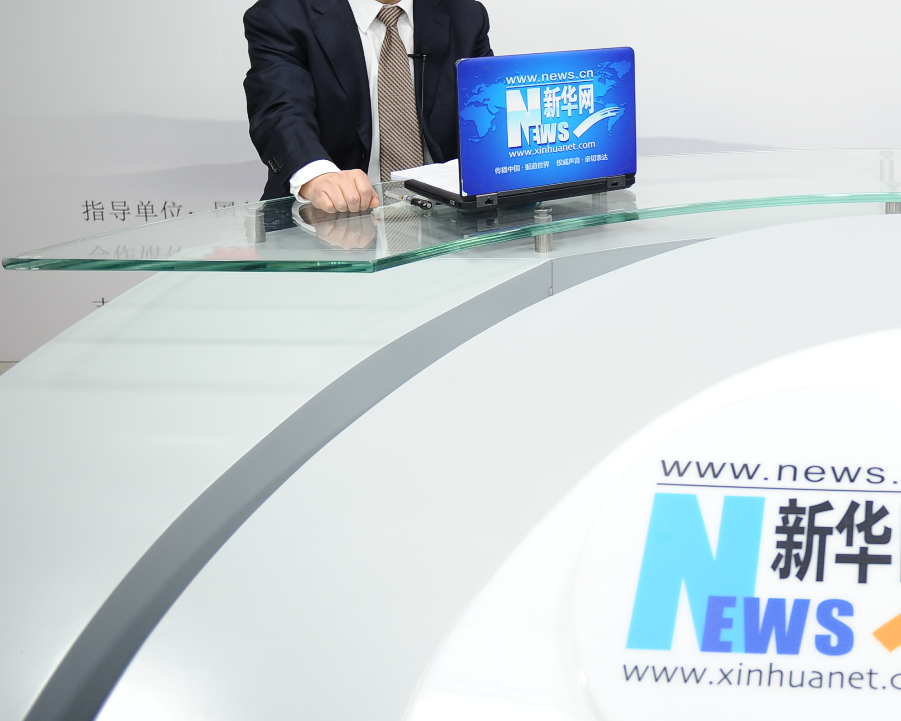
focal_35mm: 54
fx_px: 1440
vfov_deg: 27.6
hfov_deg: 32.2
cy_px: 151
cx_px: 886
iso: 400
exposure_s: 1/200
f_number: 2.8
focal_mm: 27
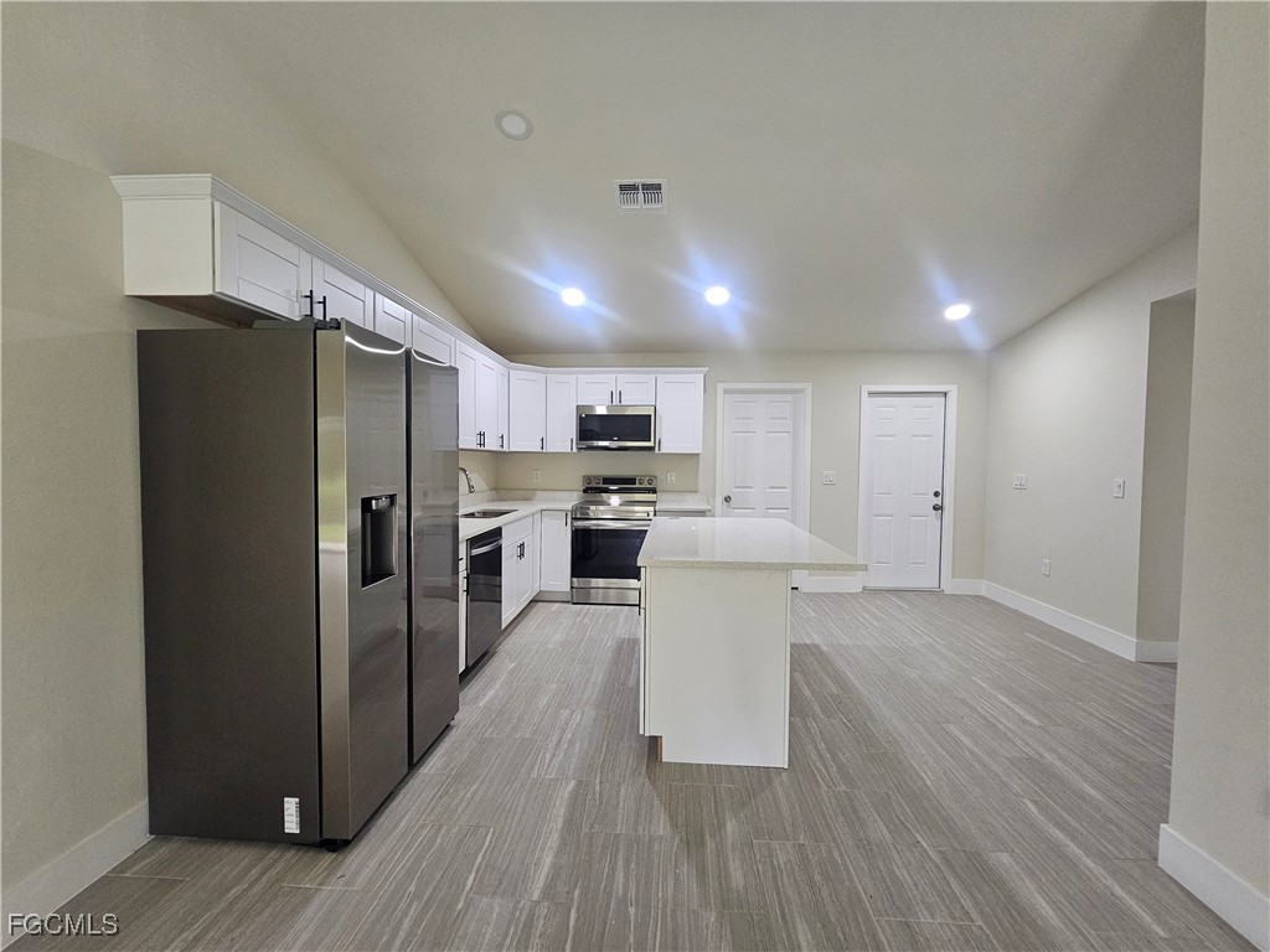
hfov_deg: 106.2
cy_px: 476
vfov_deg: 89.9
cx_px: 635
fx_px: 477
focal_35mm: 13
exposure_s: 1/60
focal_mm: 2.2
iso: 250
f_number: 2.2
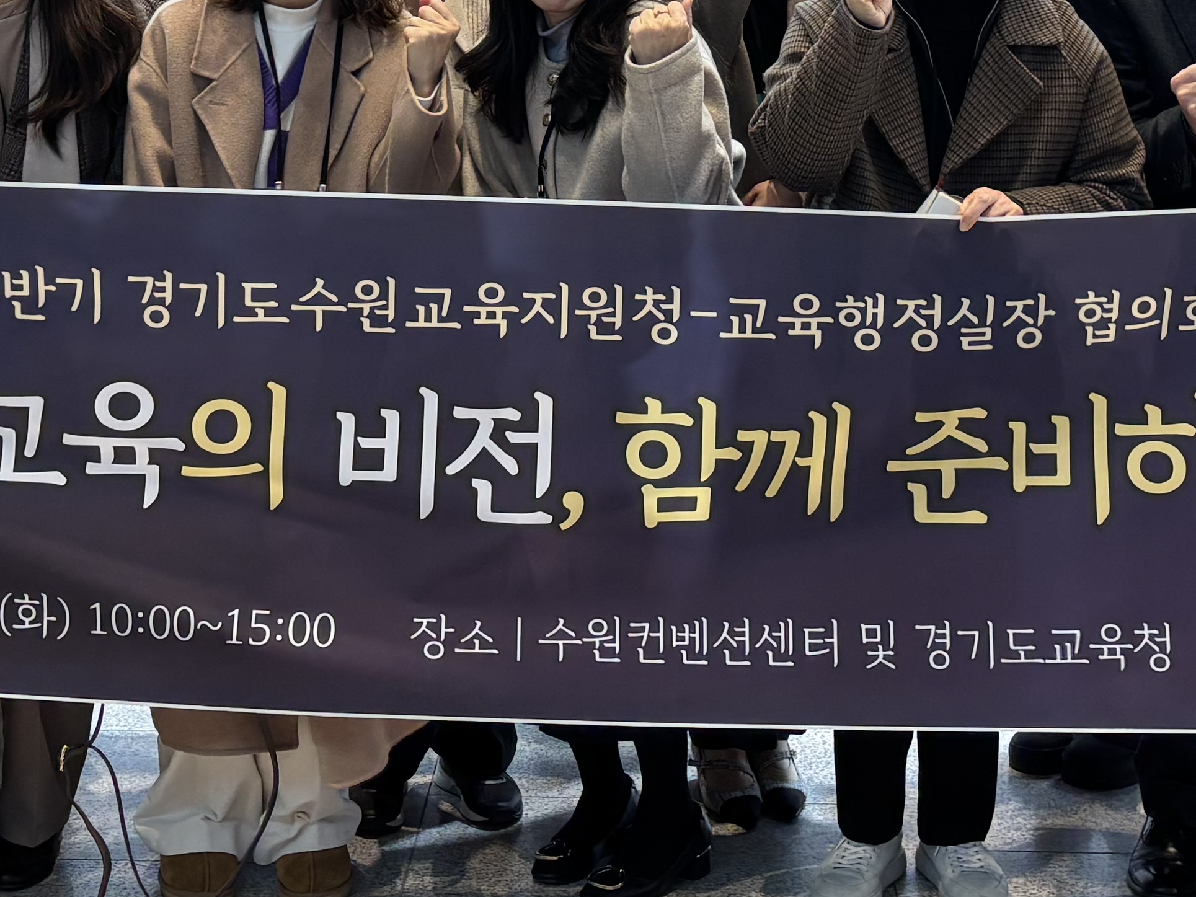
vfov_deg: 18.3
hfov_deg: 25.3
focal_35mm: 77
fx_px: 2661
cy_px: -144
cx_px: 640
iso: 80
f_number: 1.6
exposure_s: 1/60
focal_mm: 5.96
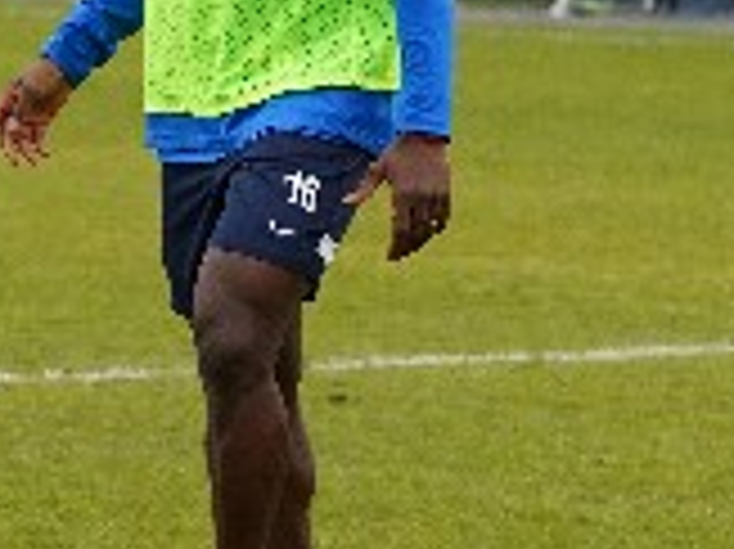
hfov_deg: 4.0
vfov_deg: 3.0
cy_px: -83
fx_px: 10467
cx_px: 77
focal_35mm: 494
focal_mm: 125
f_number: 5.6
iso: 5000
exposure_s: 1/6400
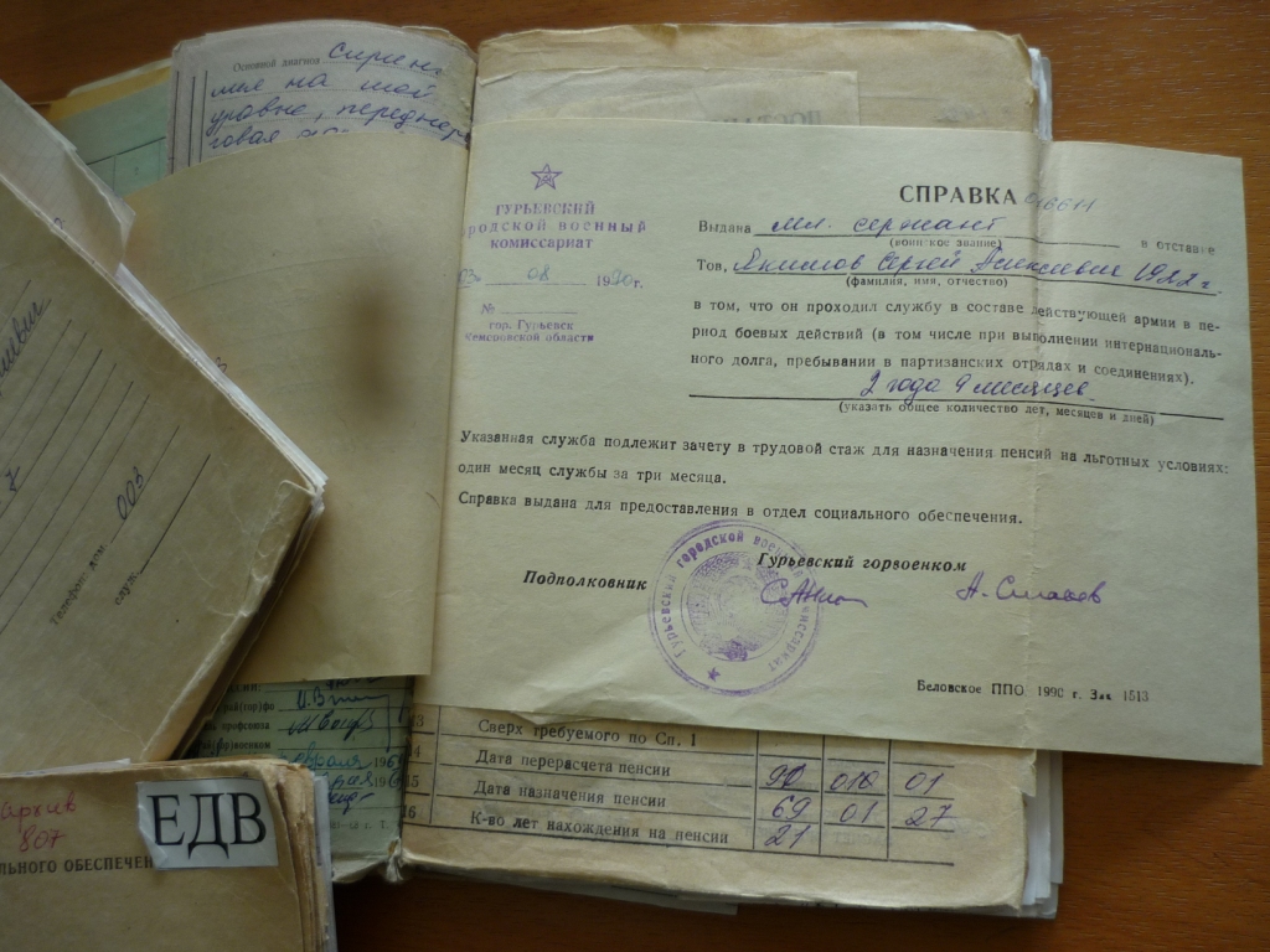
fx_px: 1211
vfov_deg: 42.9
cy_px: 476
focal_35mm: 33
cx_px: 635
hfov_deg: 55.4
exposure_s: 1/80
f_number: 2.8
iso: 100
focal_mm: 5.5
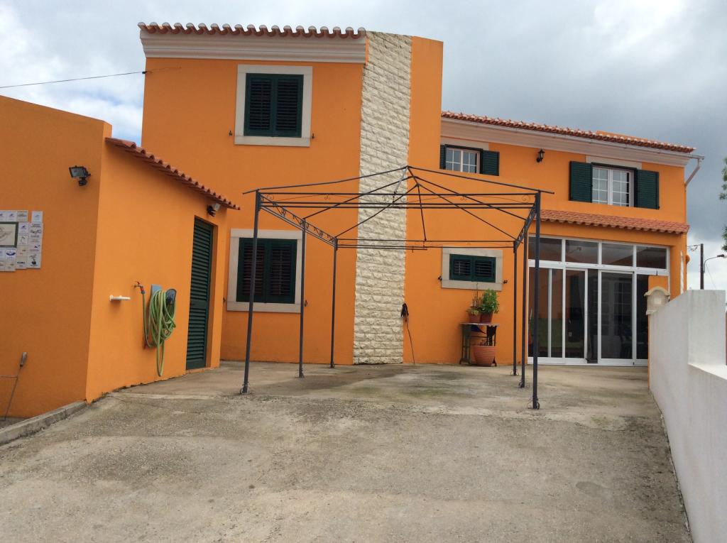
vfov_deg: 42.8
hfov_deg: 55.4
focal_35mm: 33
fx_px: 692
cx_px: 364
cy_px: 272
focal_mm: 3.3
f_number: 2.4
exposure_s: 1/1466
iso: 32
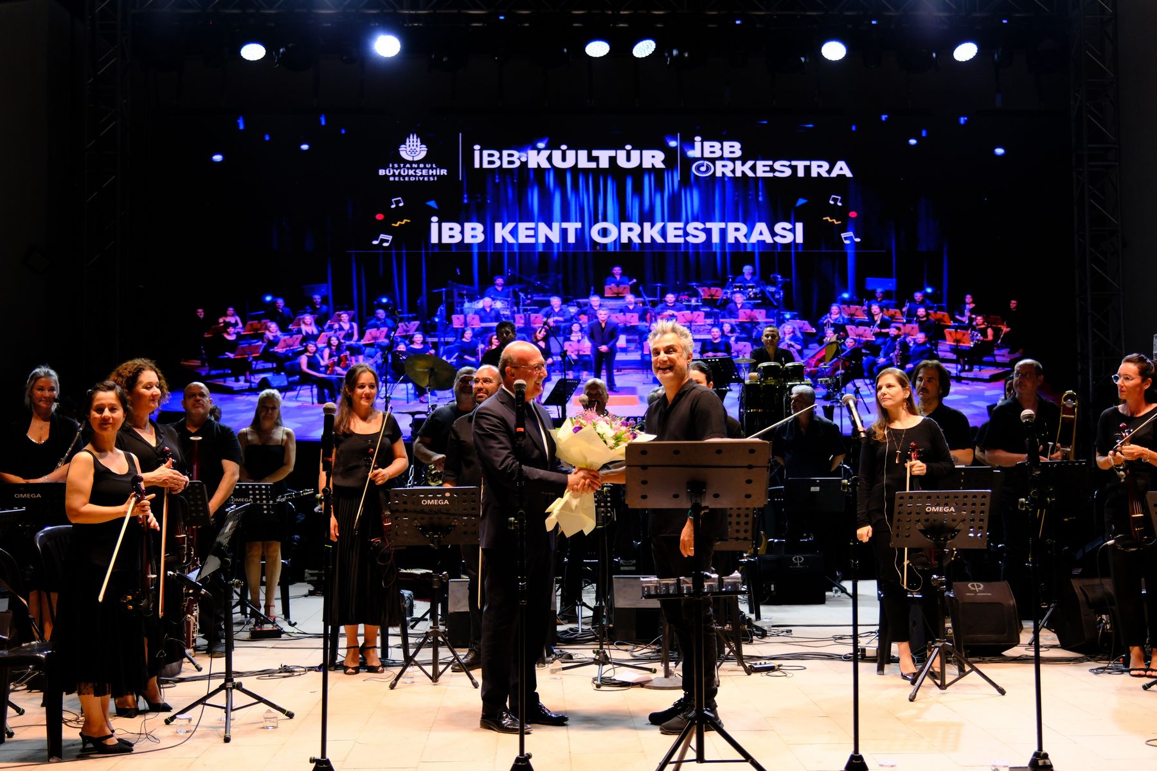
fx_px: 1414
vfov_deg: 30.5
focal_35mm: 44
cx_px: 578
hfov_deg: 44.5
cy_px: 386
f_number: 2.8
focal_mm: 29.2
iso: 1000
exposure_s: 1/125
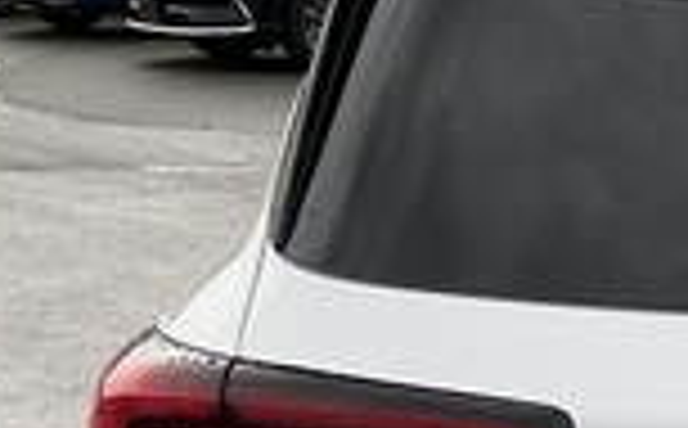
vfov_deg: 9.9
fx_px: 2414
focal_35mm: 129
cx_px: 1088
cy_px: 563
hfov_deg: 14.9
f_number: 1.8
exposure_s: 1/242
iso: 20
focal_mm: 3
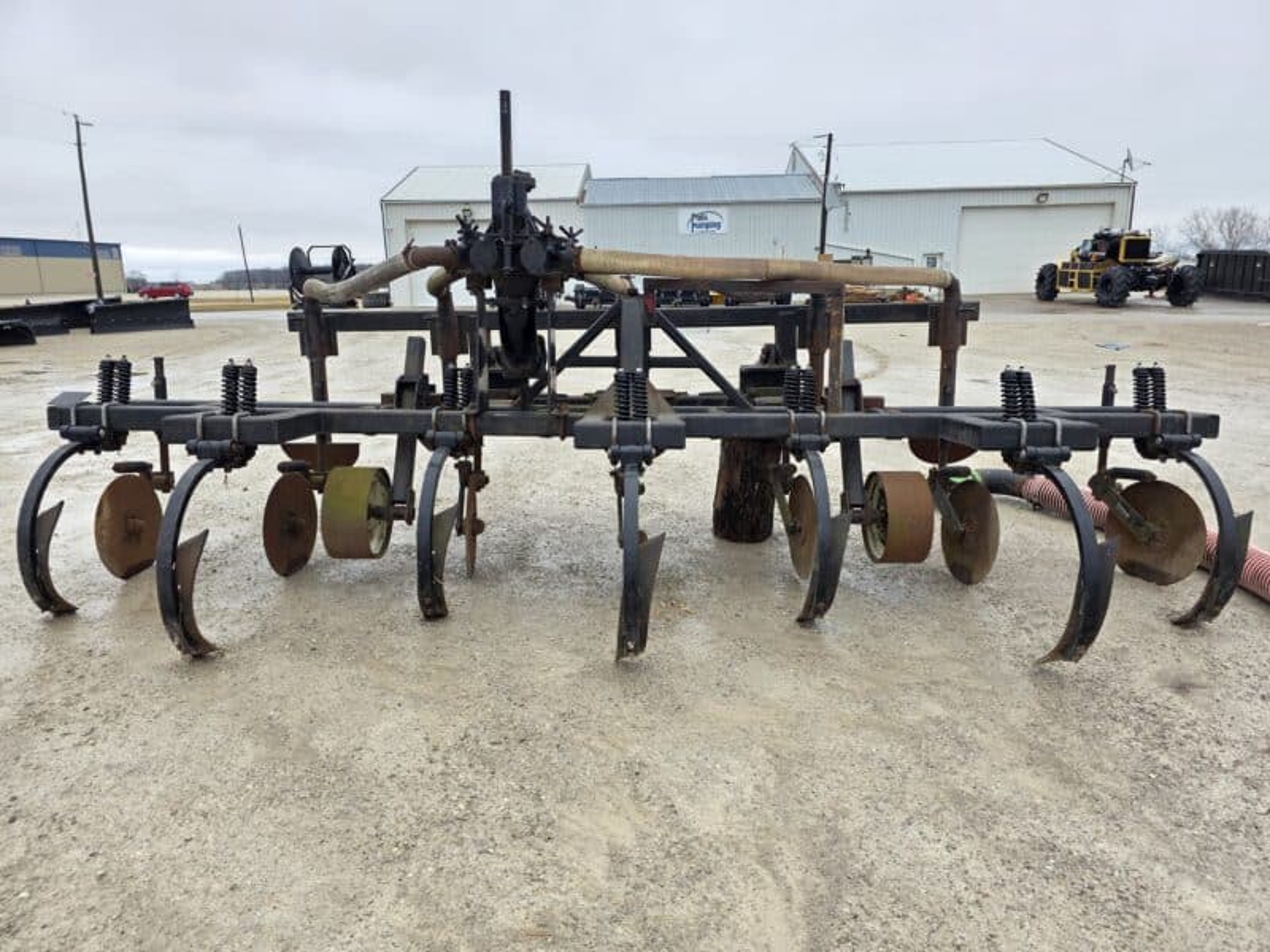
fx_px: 844
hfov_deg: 73.9
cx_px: 635
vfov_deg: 58.9
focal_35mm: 23
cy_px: 476
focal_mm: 6.3
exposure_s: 1/359
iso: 50
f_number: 1.7
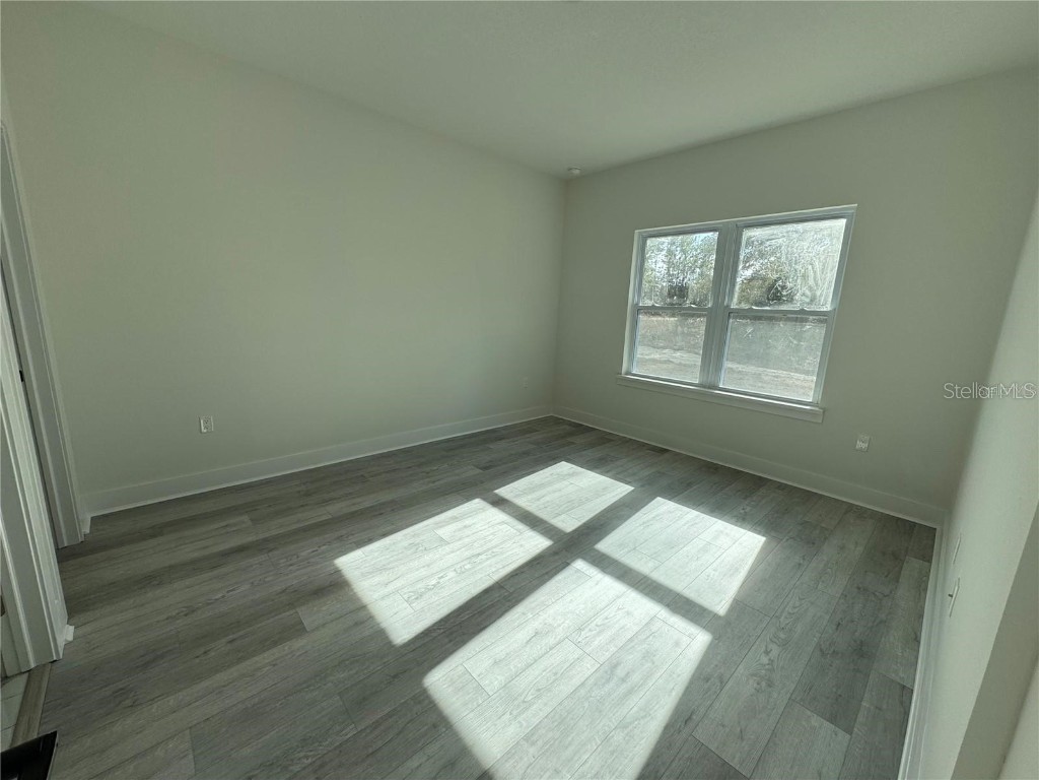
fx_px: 420
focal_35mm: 14
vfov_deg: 85.7
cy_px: 390
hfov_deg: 102.1
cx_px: 520
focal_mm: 2.22
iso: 40
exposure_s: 1/591
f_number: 2.2
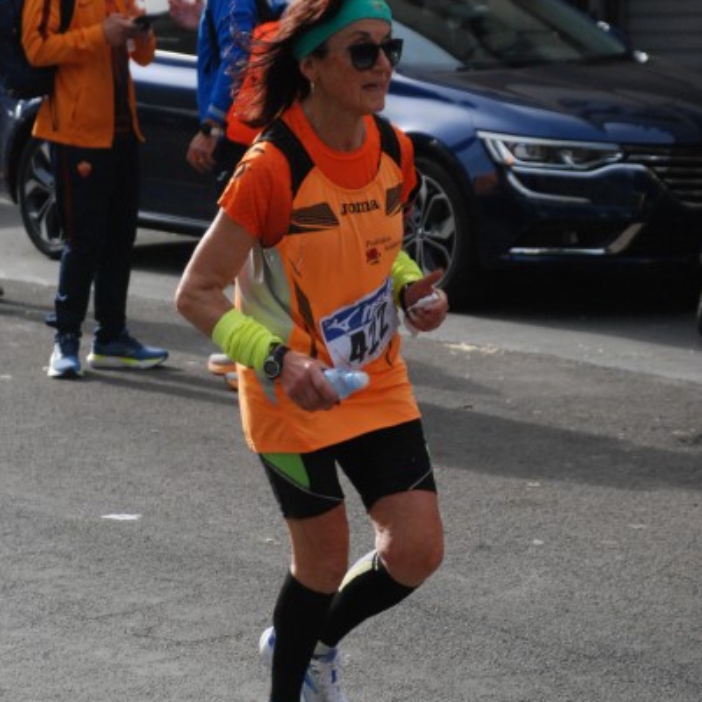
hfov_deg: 13.0
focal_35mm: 134
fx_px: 3074
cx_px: 352
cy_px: 347
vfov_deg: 13.0
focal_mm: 70
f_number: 5.6
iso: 1000
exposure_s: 1/1250
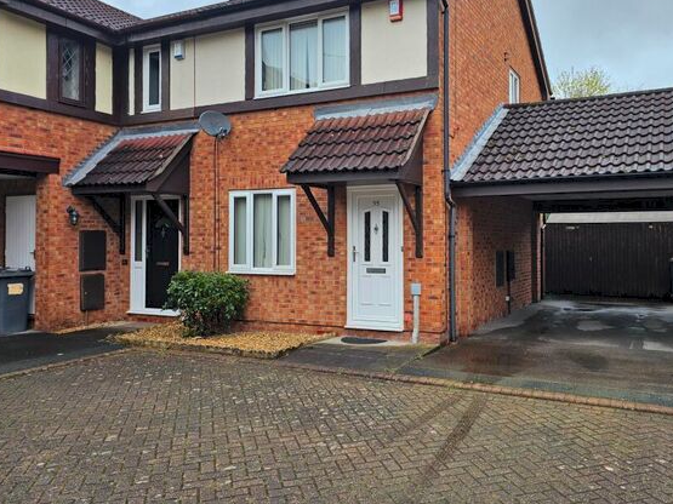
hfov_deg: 61.0
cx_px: 412
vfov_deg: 48.1
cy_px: 221
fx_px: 564
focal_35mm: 29
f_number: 1.7
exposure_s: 1/132
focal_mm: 6.3
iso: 10
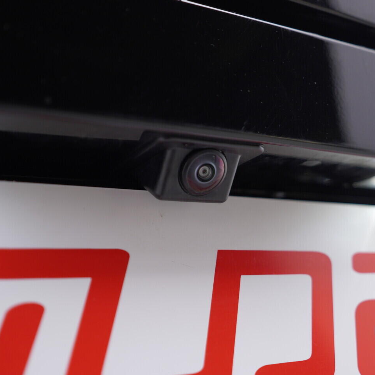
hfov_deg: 36.8
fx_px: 564
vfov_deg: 36.8
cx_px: 199
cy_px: 188
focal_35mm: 46
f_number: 2.8
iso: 125
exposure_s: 1/40
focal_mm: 24
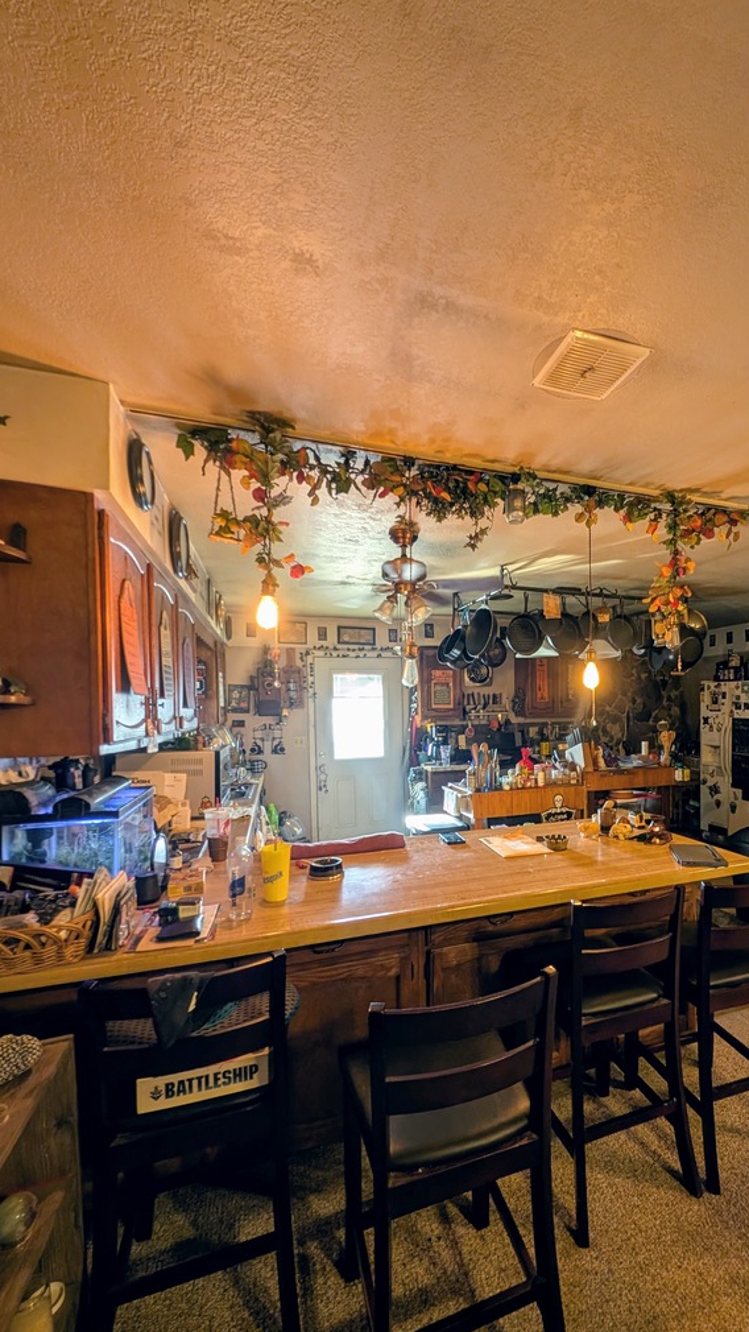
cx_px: 481
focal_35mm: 14
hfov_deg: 72.7
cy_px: 710
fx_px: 494
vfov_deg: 106.7
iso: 145
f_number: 1.95
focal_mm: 2.23
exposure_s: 1/24
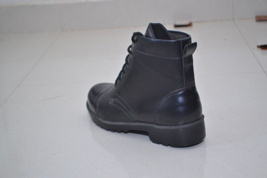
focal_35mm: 68
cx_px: 134
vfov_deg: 20.2
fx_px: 500
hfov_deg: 29.9
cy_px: 89
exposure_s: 1/125
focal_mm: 45
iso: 400
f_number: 5.6
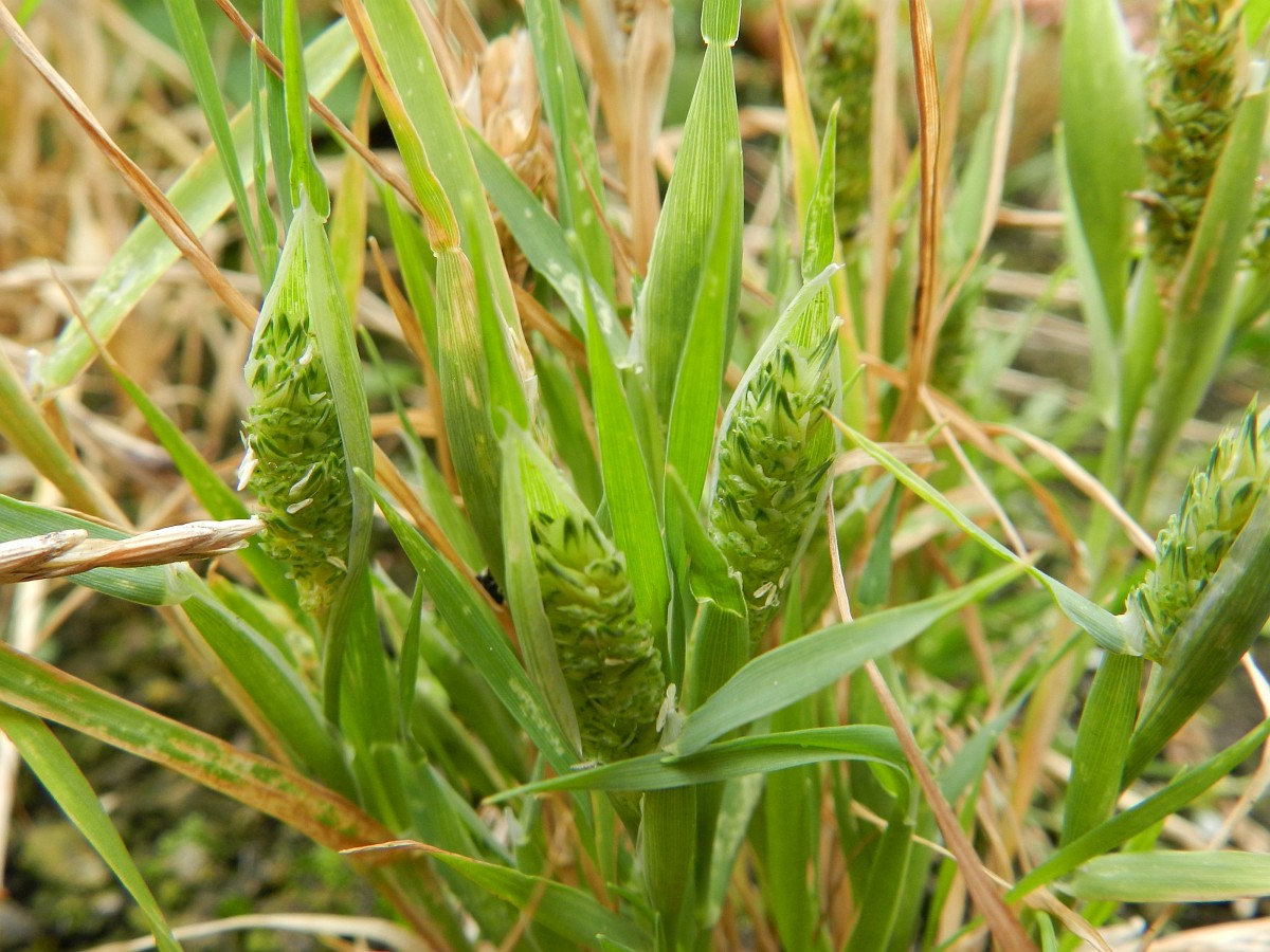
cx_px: 635
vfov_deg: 44.2
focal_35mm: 32
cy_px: 476
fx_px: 1174
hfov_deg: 56.8
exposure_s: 1/100
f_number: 3.7
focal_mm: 5.6
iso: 160
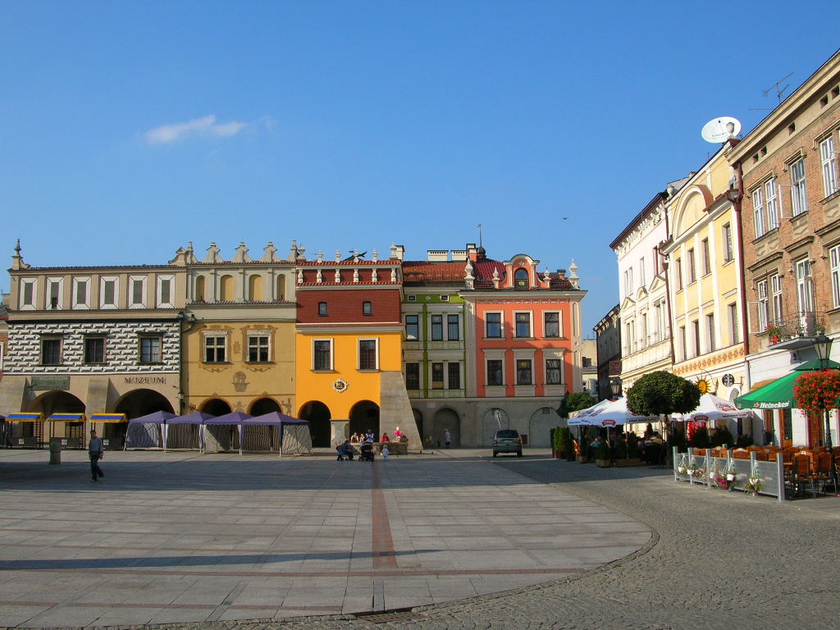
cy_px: 315
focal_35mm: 37
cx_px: 420
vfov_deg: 38.7
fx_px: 898
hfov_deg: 50.1
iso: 50
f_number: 5.8
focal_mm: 6.2
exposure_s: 1/300
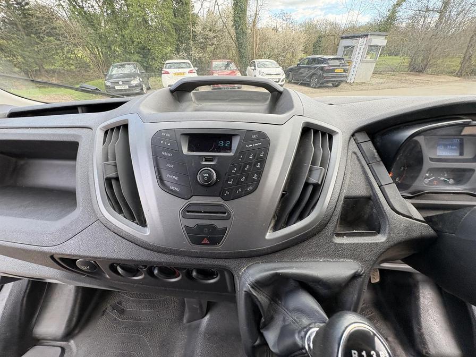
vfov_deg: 85.7
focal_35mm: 14
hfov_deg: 102.1
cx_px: 238
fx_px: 193
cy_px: 178
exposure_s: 1/99
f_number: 2.2
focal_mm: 2.22
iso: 100
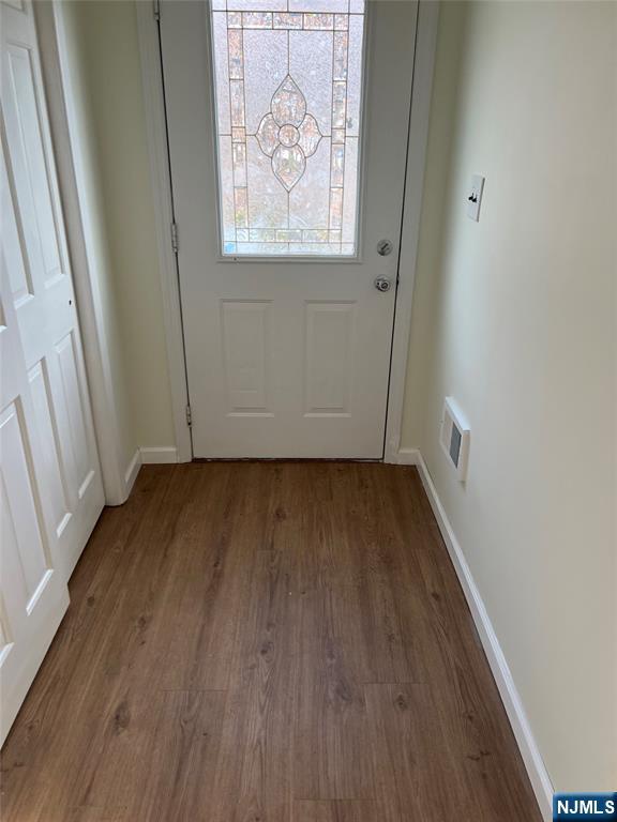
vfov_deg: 67.3
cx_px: 308
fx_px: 618
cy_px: 411
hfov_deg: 53.1
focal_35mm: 26
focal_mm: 5.7
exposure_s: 1/121
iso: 80
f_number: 1.5
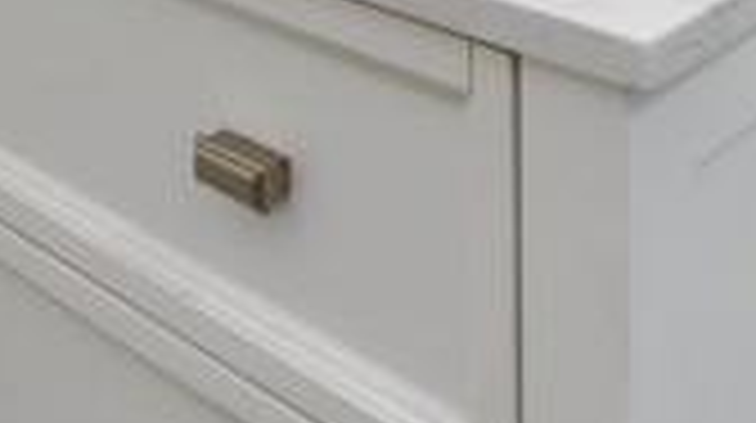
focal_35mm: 64
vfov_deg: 13.9
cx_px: 439
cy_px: -554
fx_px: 1281
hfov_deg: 32.8
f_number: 5.6
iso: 100
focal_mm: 16
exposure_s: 1/8
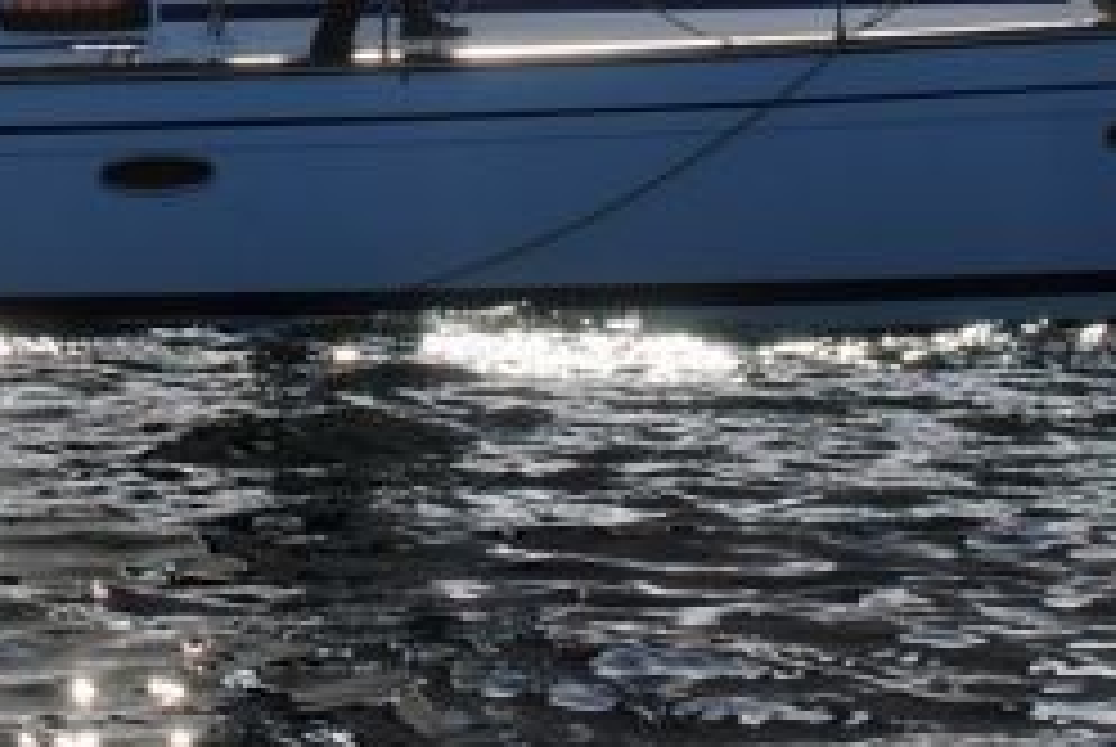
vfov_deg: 5.1
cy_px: -308
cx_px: -54
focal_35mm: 267
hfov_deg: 7.7
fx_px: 8275
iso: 100
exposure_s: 1/320
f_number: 9
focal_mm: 55
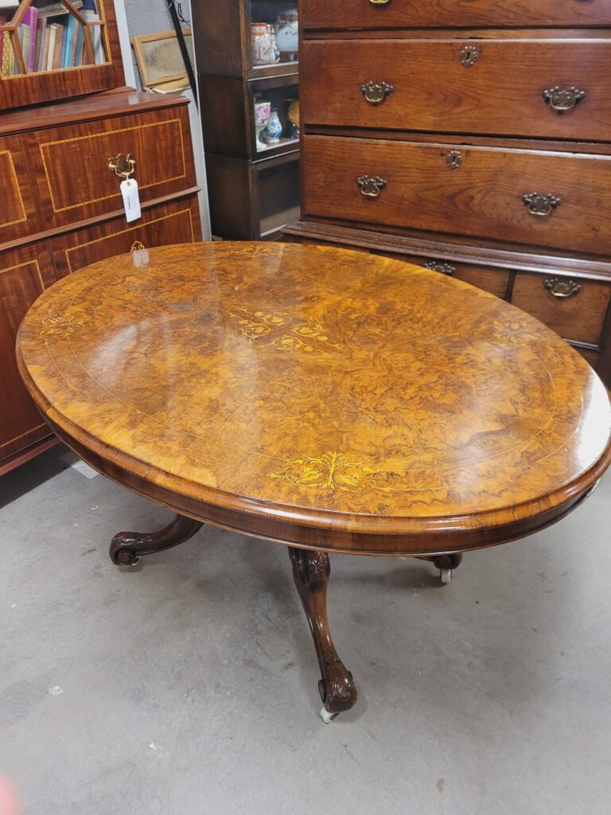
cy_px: 408
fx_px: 612
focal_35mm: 26
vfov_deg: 67.3
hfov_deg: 53.1
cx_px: 306
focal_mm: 5.4
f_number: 1.8
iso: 400
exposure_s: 1/50
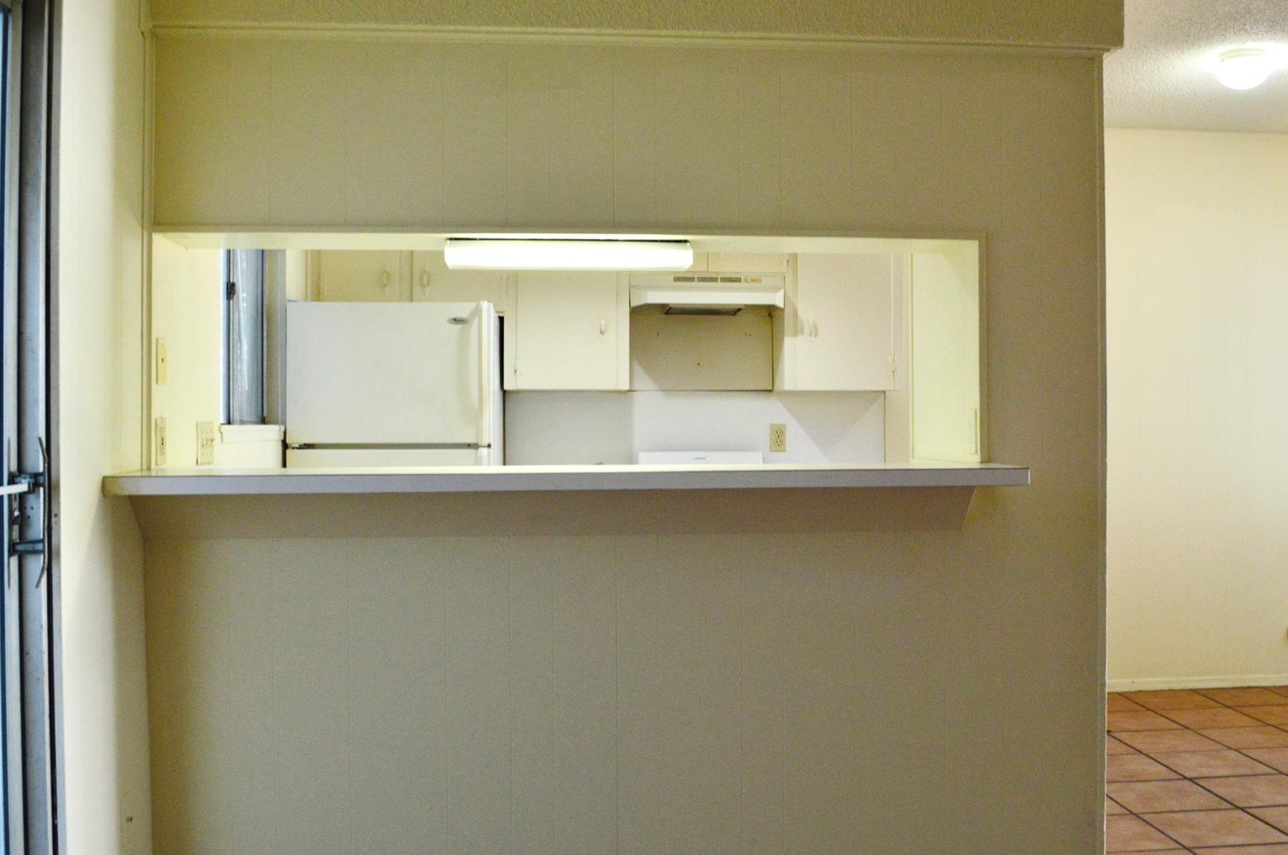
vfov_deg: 41.0
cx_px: 690
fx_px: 1144
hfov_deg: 58.7
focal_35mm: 32
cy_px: 429
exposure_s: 1/60
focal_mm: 18
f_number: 5.6
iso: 800
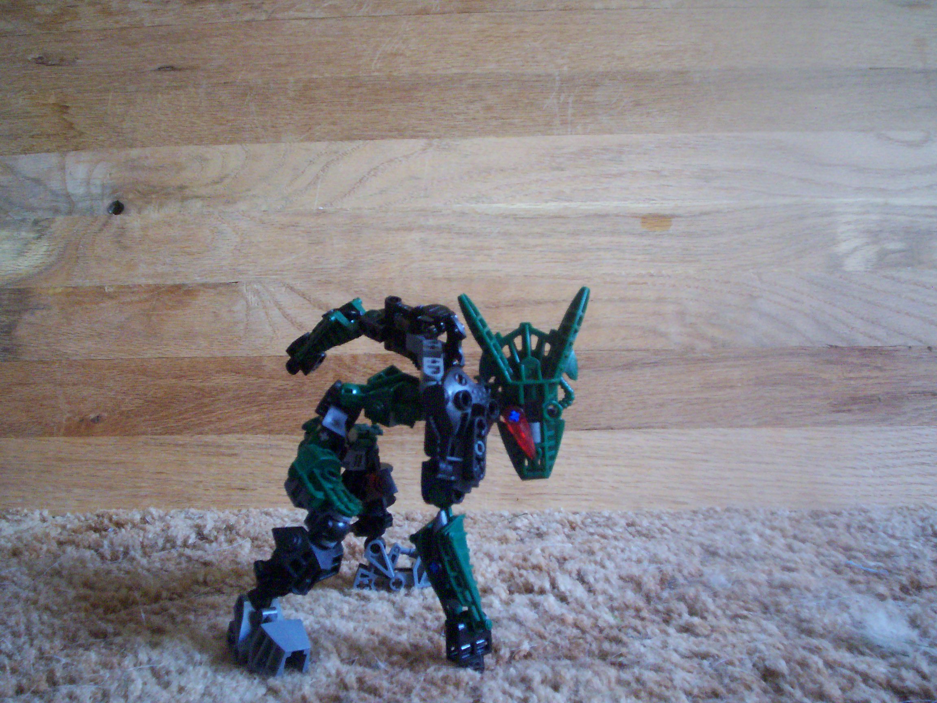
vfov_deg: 39.7
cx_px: 468
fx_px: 974
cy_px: 352
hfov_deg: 51.4
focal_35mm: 36
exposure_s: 1/8
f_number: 4.5
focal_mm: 5.9
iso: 313
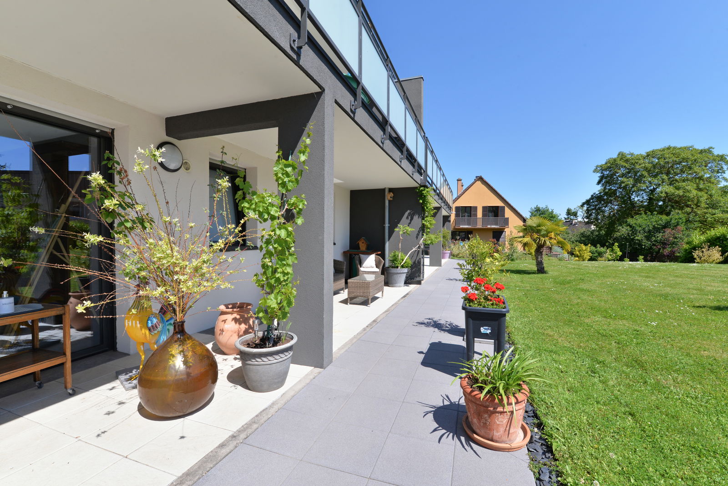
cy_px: 243
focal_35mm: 15
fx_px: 303
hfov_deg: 100.4
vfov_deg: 77.4
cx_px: 364
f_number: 11
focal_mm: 15
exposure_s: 1/320
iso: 250
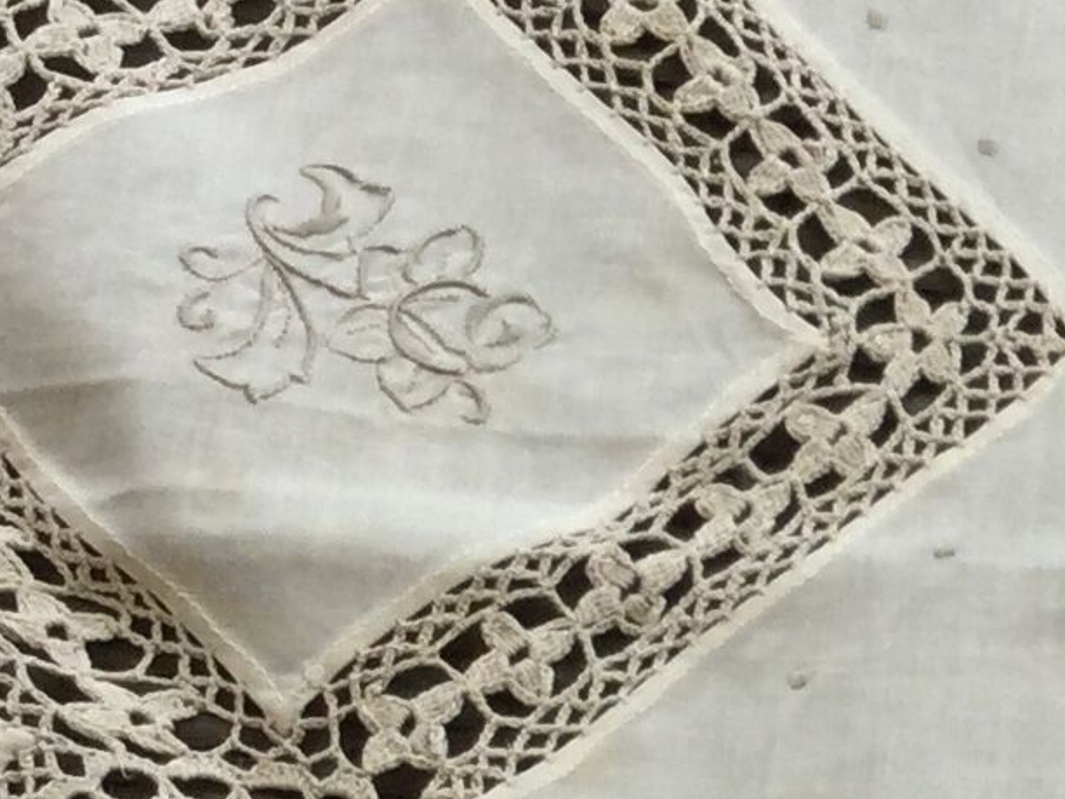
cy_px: 959
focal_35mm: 165
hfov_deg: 11.5
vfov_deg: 8.9
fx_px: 5077
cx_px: 1605
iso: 25
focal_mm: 3.3
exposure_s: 1/916
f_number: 2.4
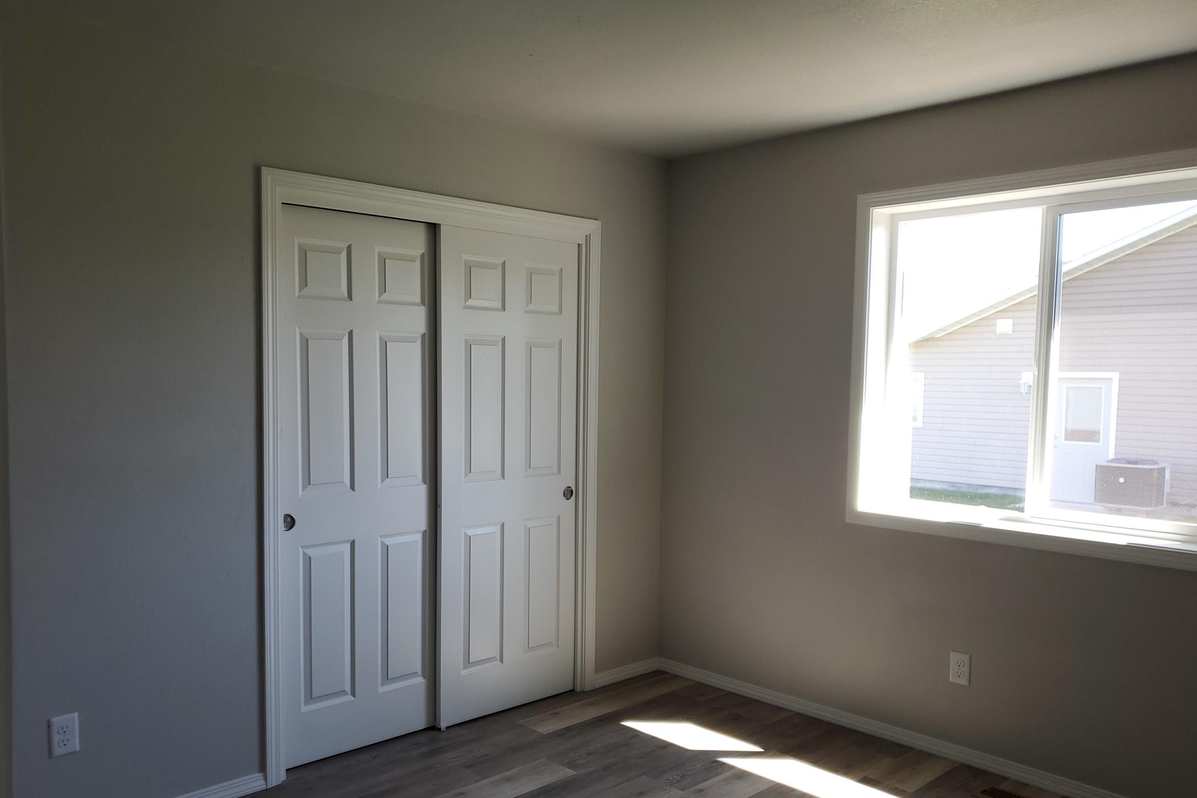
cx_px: 593
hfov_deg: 65.5
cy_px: 444
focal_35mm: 28
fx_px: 931
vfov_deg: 46.3
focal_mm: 4.3
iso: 50
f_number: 1.5
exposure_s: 1/128
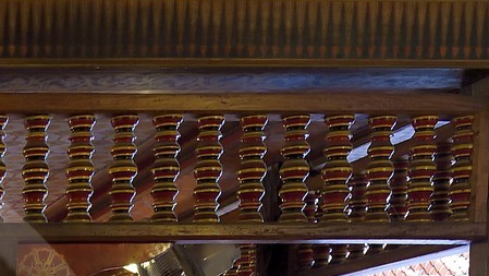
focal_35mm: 97
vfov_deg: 11.3
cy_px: 554
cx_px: -279
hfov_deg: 18.9
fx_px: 1258
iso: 3200
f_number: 6.3
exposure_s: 1/40
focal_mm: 26
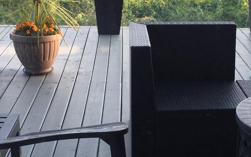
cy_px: 88
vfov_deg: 16.3
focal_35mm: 80
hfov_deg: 25.7
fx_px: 547
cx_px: 164
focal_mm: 4.15
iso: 32
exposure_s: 1/190
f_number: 2.2
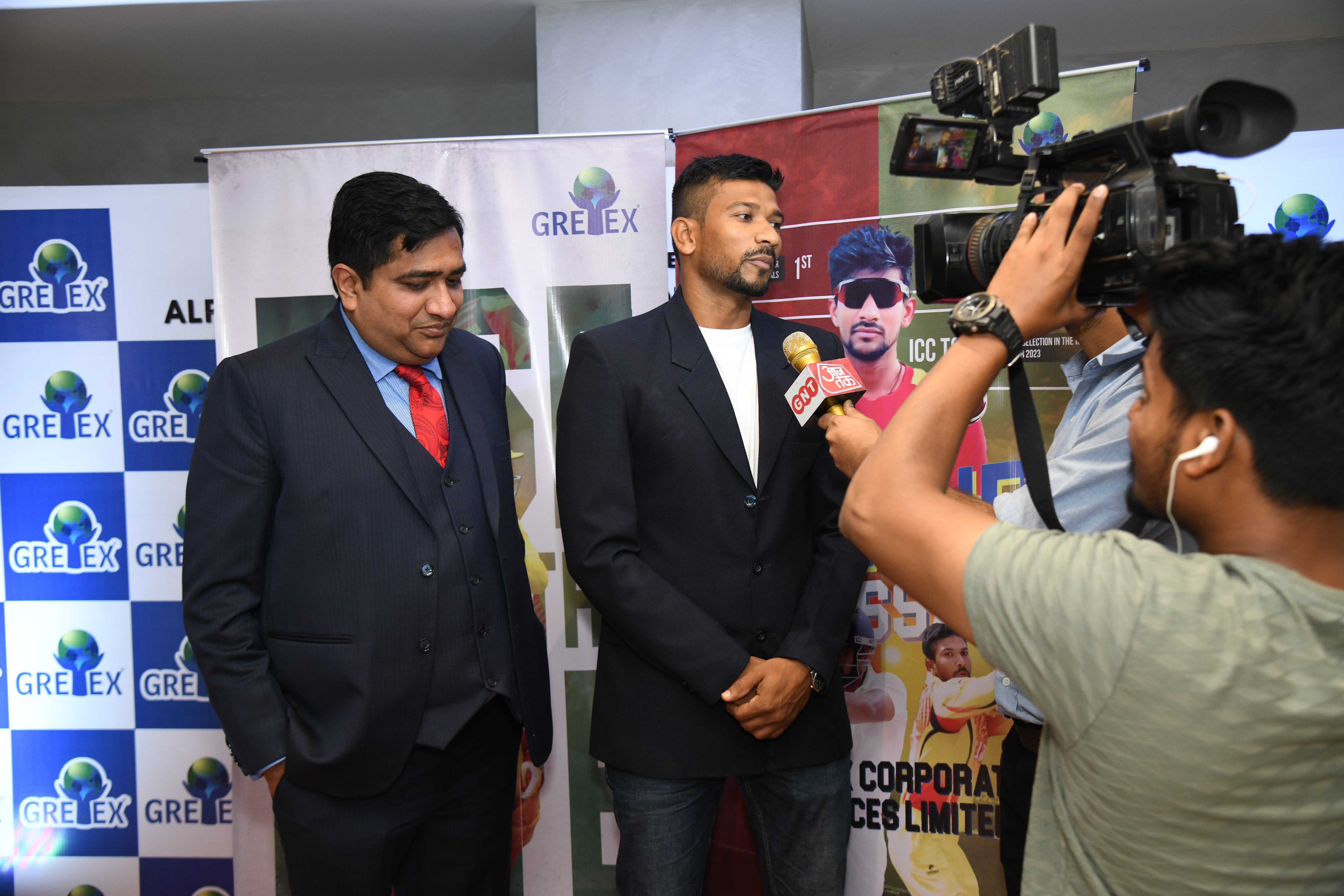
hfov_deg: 50.7
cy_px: 448
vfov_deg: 35.1
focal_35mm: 38
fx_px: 1419
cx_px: 672
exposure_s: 1/160
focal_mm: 38
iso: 1250
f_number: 4.5
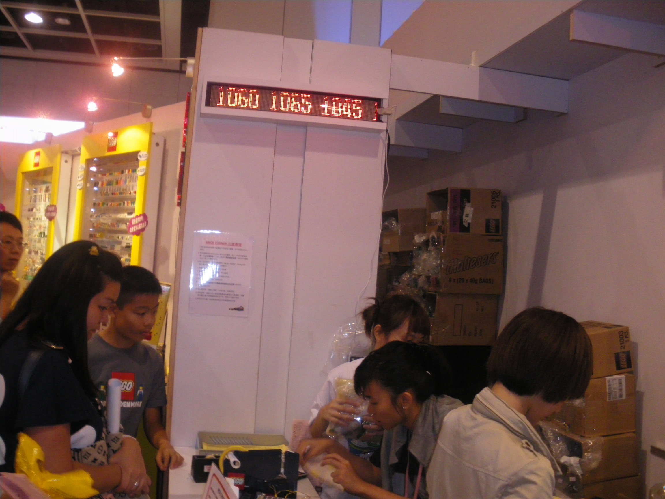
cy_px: 250
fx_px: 692
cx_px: 332
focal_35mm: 36
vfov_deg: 39.7
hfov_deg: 51.4
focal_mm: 6.3
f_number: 3.5
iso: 400
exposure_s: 1/50
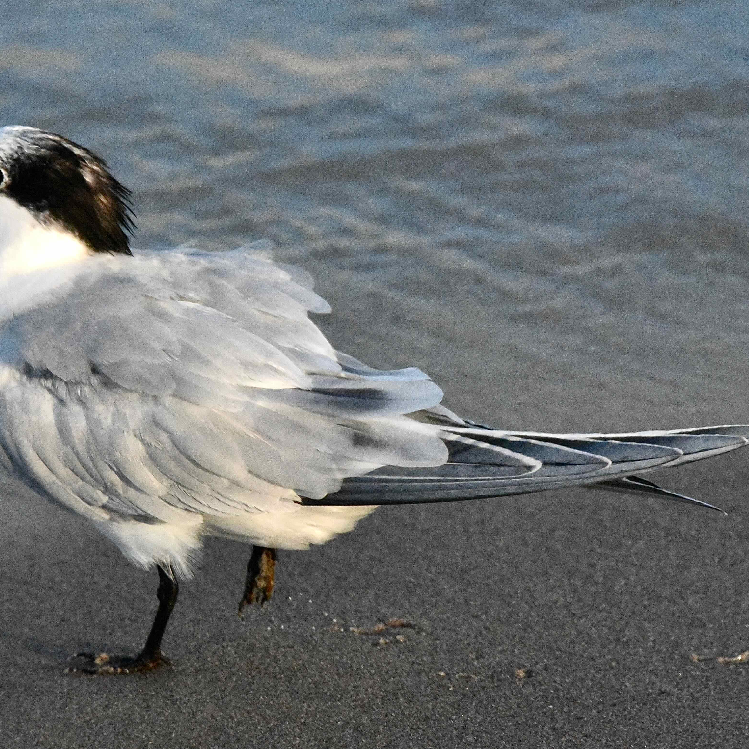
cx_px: 237
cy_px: 375
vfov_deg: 3.1
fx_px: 14051
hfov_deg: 3.1
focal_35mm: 574
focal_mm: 450
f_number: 16
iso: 10000
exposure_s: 1/4000
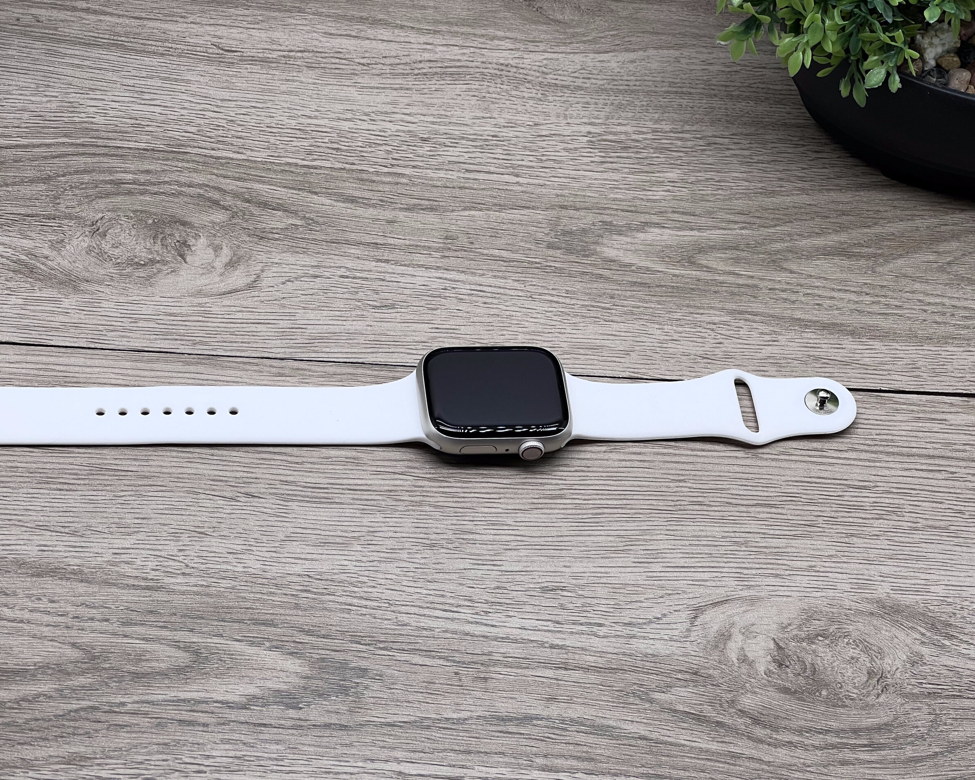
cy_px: 386
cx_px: 459
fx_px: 2337
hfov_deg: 23.6
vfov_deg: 18.9
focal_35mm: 81
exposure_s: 1/100
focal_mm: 9
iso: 40
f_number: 2.8
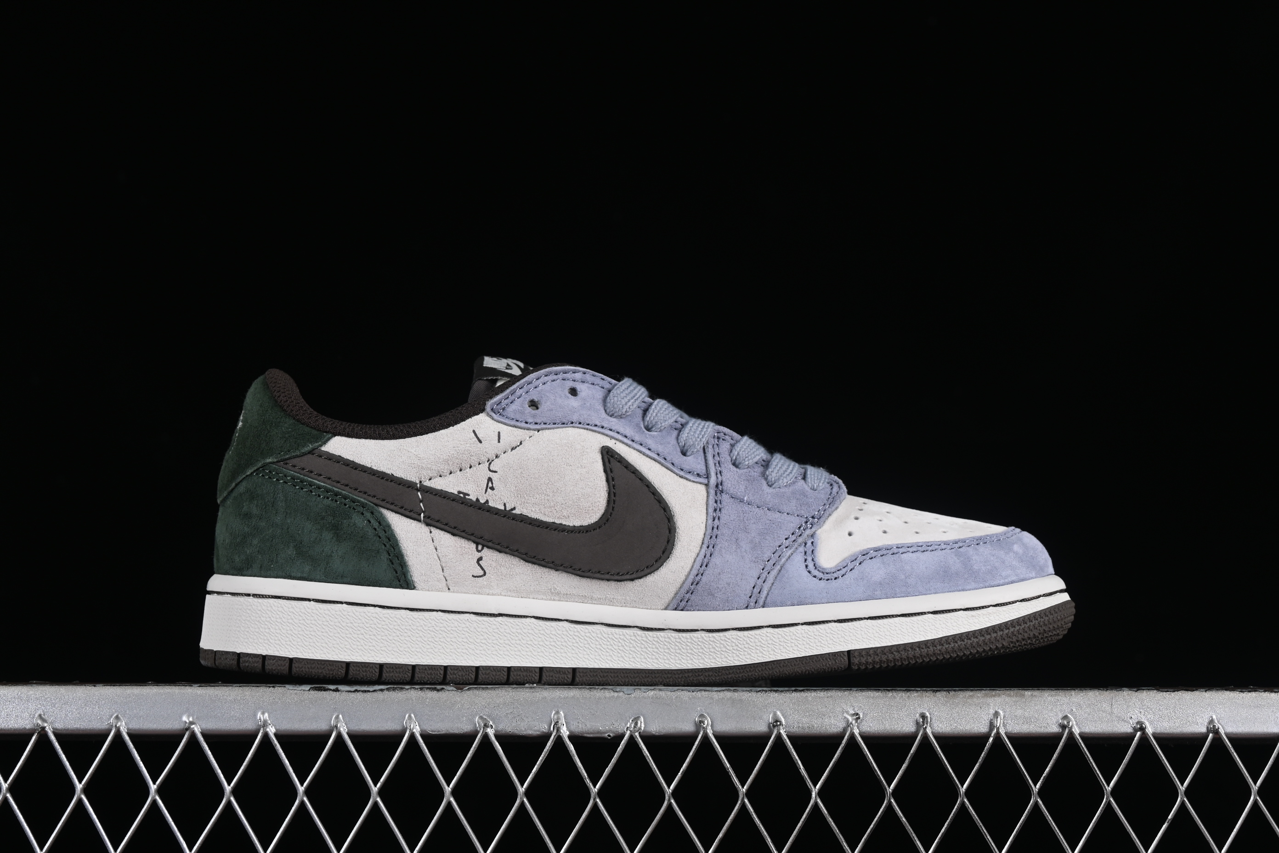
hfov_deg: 27.0
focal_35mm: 75
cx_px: 640
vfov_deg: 18.2
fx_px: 2664
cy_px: 426
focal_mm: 50
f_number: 8
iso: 160
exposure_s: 1/80
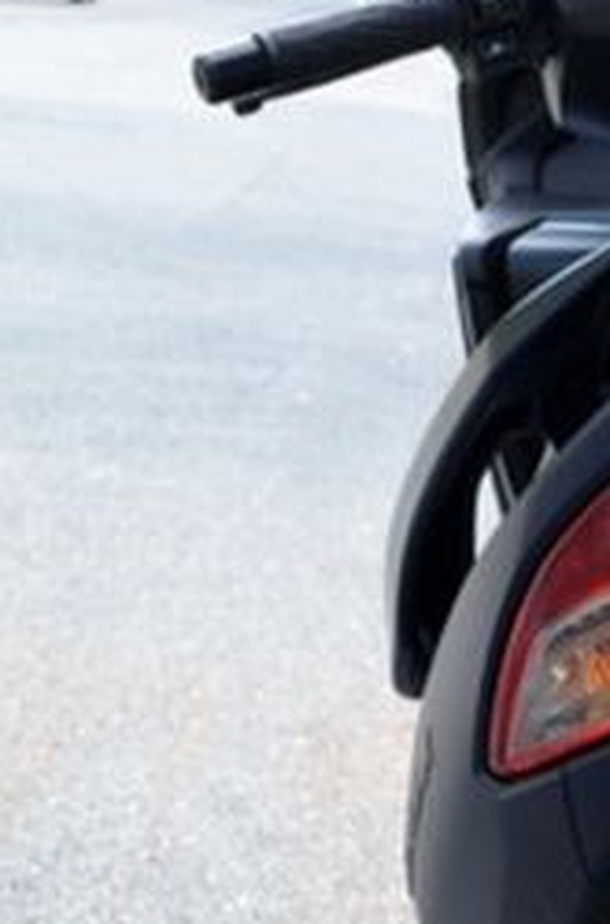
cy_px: 1168
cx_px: 1002
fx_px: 5349
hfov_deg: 6.4
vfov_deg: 9.7
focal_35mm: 209
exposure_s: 1/125
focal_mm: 36
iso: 200
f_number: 5.6
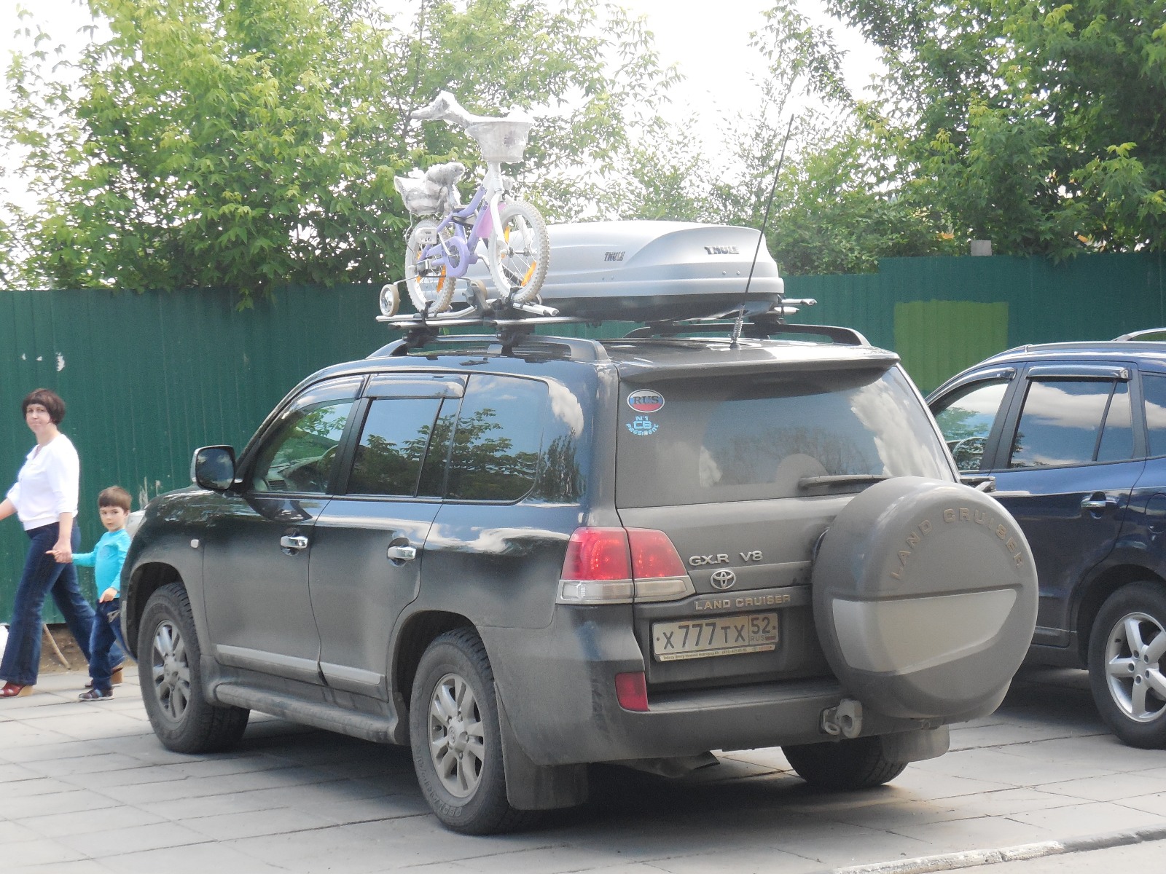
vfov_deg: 15.7
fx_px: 3166
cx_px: 583
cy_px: 437
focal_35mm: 94
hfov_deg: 20.9
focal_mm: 16.8
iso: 400
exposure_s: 1/320
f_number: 4.7
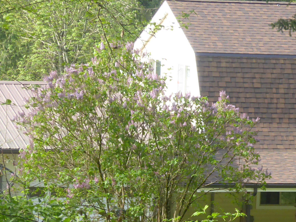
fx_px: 2719
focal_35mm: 318
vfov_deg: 4.7
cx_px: 212
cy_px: 156
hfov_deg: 6.2
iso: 200
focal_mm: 22.3
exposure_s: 1/125
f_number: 5.2
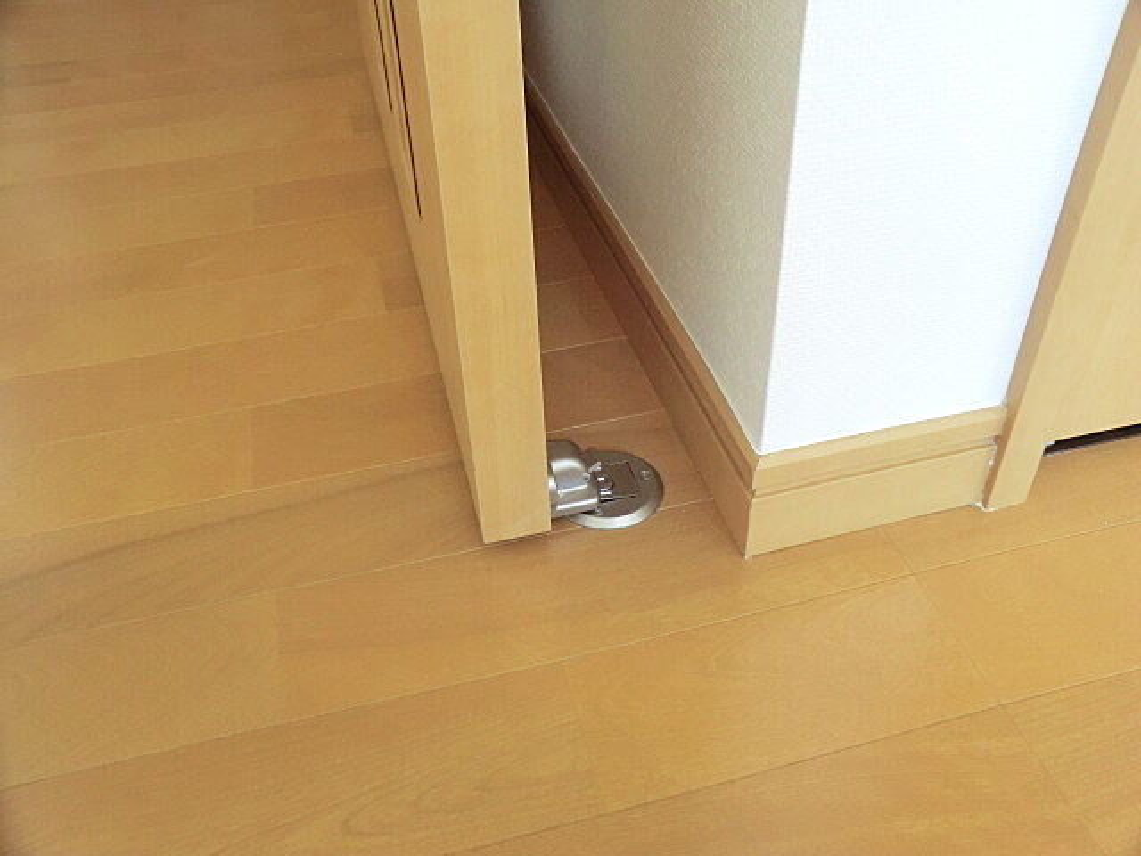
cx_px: 570
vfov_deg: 48.2
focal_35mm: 29
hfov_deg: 61.7
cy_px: 428
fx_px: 956
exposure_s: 1/60
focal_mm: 5.2
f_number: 3.5
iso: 500
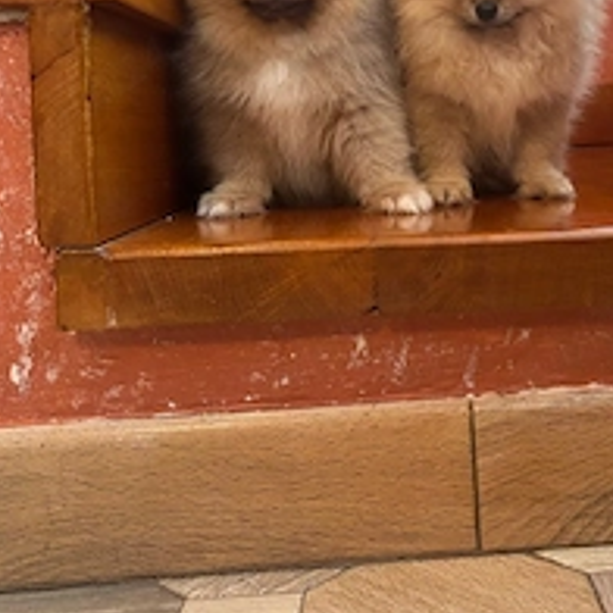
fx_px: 942
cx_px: 425
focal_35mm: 47
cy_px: 119
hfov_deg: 35.6
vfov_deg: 34.9
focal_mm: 5.96
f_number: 1.6
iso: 320
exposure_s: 1/50
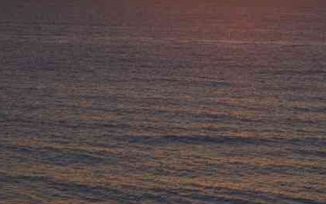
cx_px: 233
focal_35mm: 201
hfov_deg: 10.4
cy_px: -8
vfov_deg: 6.5
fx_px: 1788
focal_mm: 55
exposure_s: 1/100
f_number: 9
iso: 200
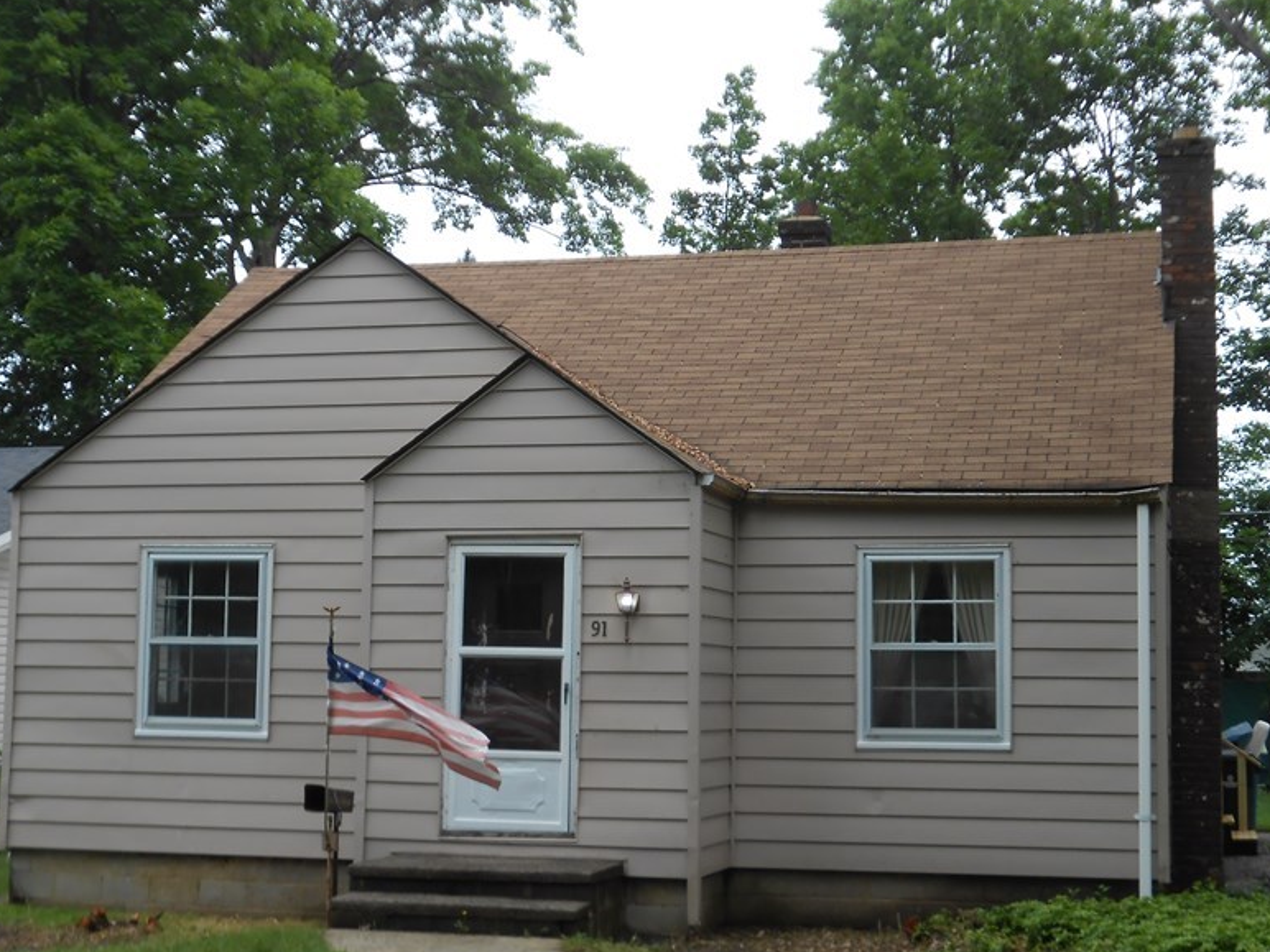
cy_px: 452
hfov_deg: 29.8
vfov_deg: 22.6
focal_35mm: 65
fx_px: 2385
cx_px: 661
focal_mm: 8.8
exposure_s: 1/200
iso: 80
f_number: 4.8
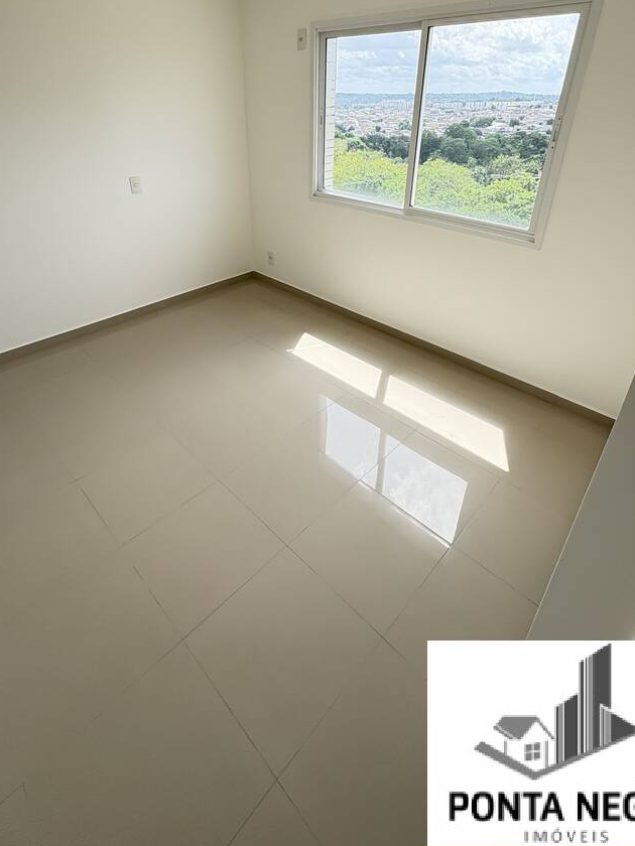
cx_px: 314
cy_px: 312
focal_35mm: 18
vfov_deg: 85.9
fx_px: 440
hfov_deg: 71.6
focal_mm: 2.22
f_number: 2.2
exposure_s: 1/308
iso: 64
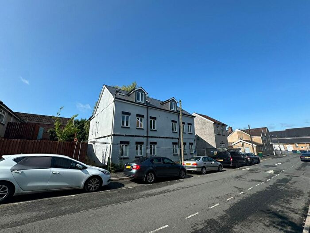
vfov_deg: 85.7
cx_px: 155
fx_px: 125
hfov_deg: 102.1
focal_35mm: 14
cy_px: 116
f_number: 2.2
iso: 50
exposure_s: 1/1600
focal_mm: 2.22
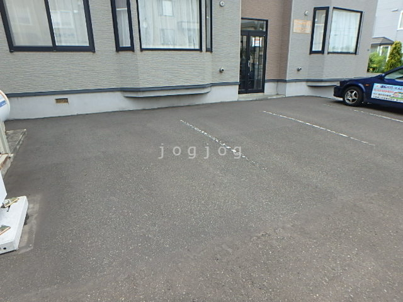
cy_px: 151
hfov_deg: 79.0
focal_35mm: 21
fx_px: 244
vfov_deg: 63.4
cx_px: 202
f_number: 3.5
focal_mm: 3.7
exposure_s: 1/320
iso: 125
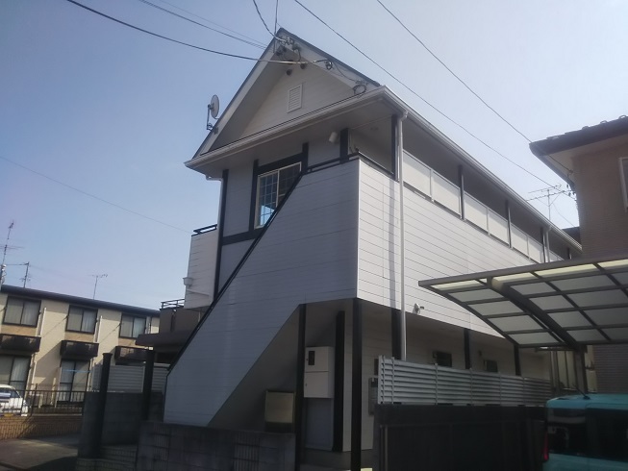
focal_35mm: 30
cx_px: 314
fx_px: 544
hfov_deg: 60.0
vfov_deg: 46.8
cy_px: 236
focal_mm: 4
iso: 20
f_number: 2.2
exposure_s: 1/1435
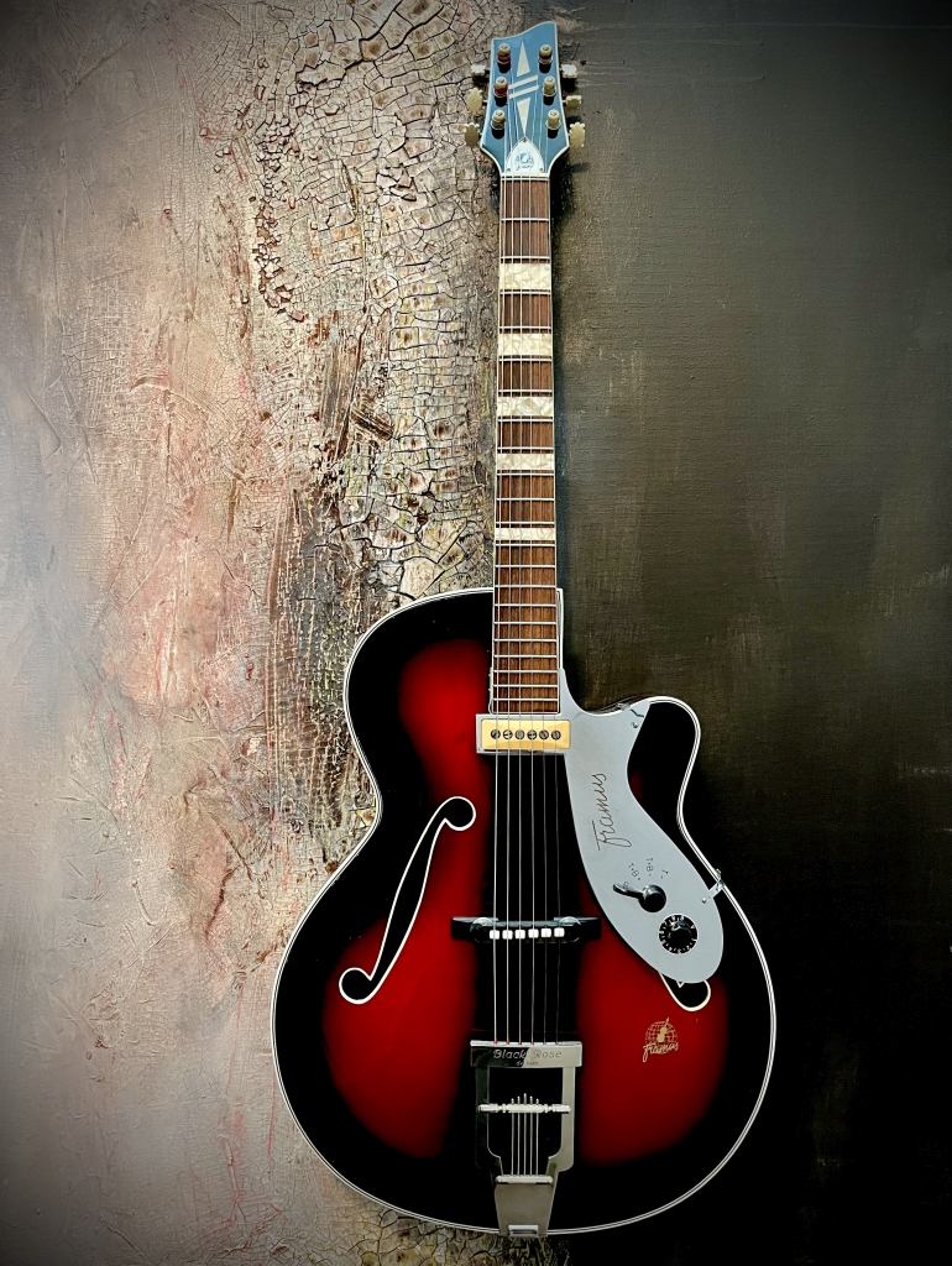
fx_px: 952
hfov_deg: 53.1
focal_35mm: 26
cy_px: 633
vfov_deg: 67.3
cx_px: 476
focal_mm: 5.1
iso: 250
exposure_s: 1/50
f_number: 1.6
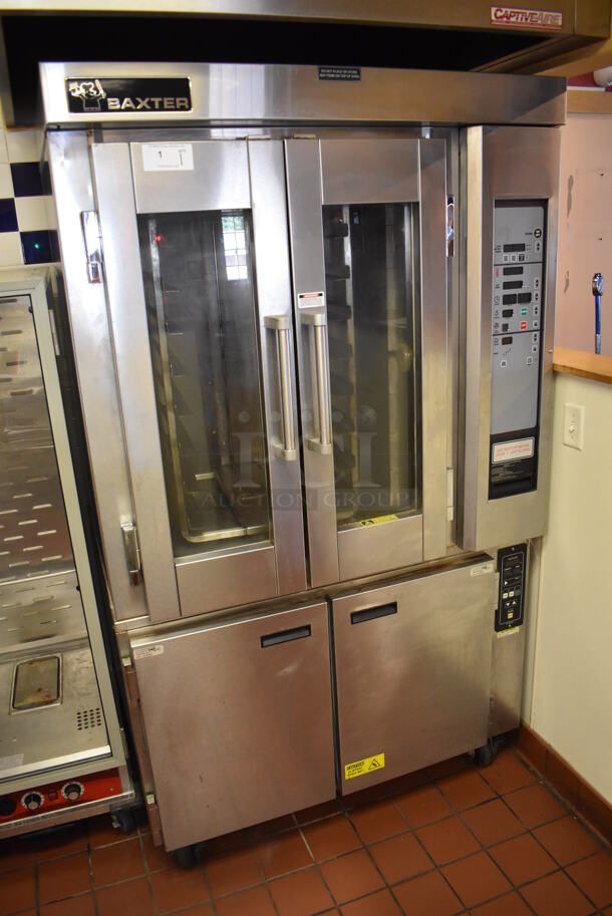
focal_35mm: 27
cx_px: 306
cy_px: 458
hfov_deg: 48.0
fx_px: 687
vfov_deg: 67.3
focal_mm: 18
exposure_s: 1/125
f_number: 3.5
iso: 2200
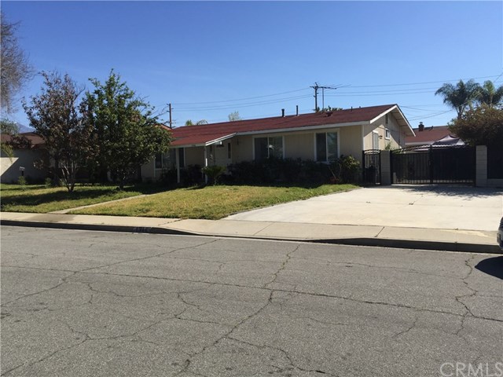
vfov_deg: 48.2
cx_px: 252
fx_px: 421
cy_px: 188
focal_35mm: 29
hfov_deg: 61.7
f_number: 2.2
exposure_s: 1/2475
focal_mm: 4.15
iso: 32
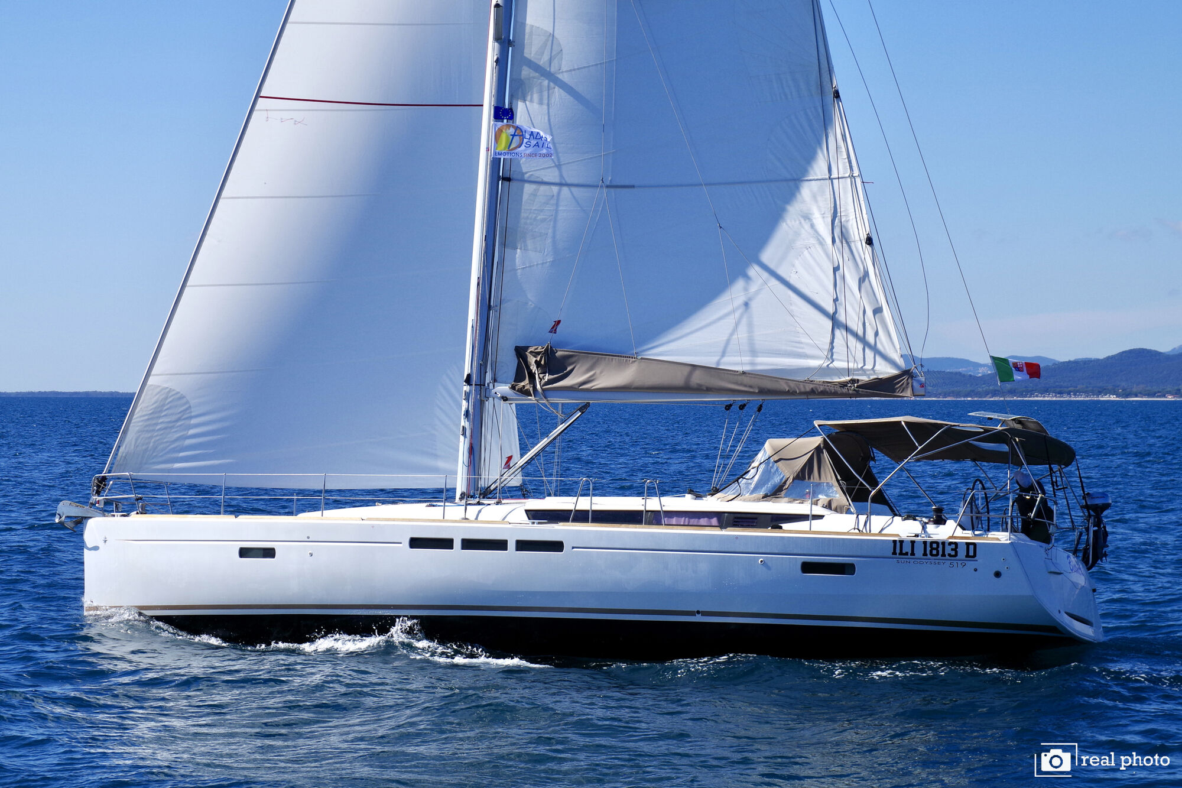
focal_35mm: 87
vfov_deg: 15.7
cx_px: 591
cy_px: 394
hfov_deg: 23.4
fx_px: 2856
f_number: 11
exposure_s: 1/500
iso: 200
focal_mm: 58
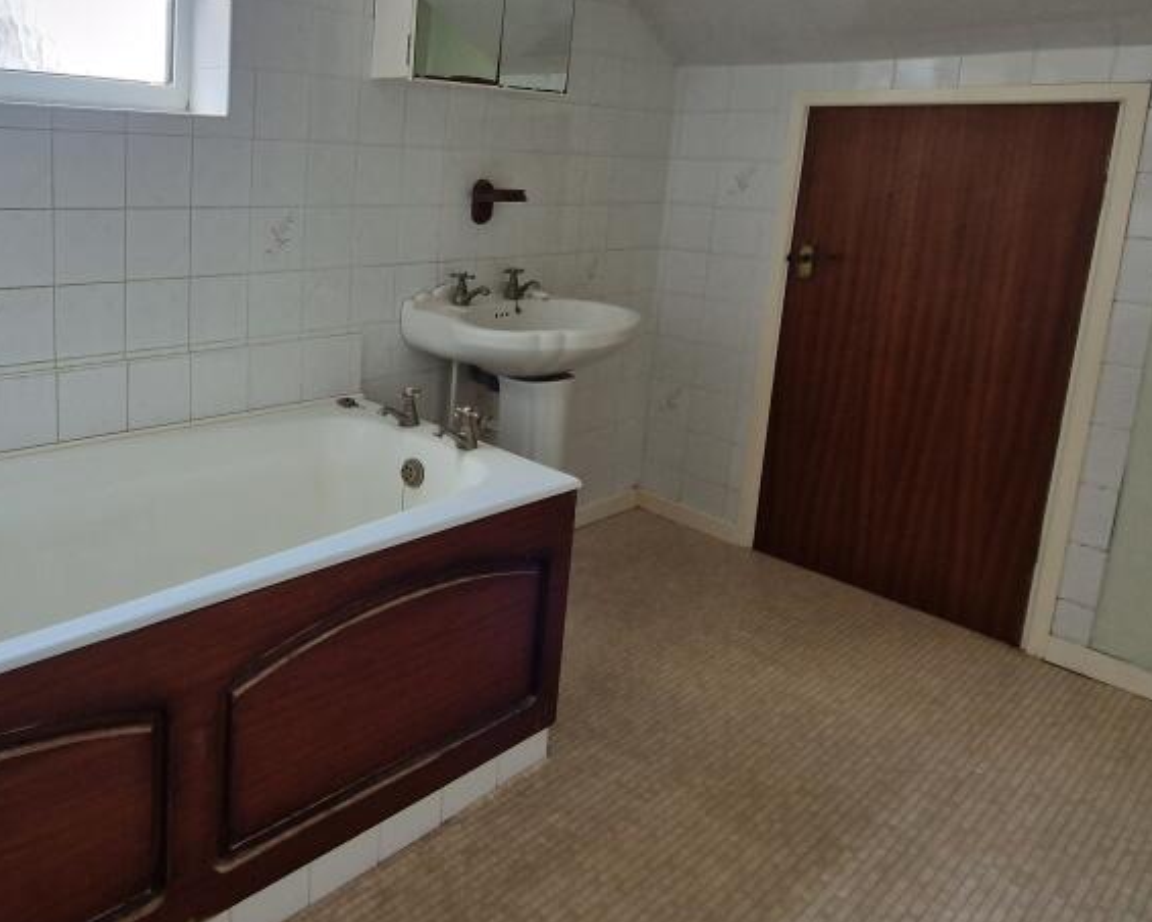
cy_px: 286
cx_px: 314
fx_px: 784
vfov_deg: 59.1
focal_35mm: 23
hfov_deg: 68.7
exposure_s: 1/50
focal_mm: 2.2
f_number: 2.2
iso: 125
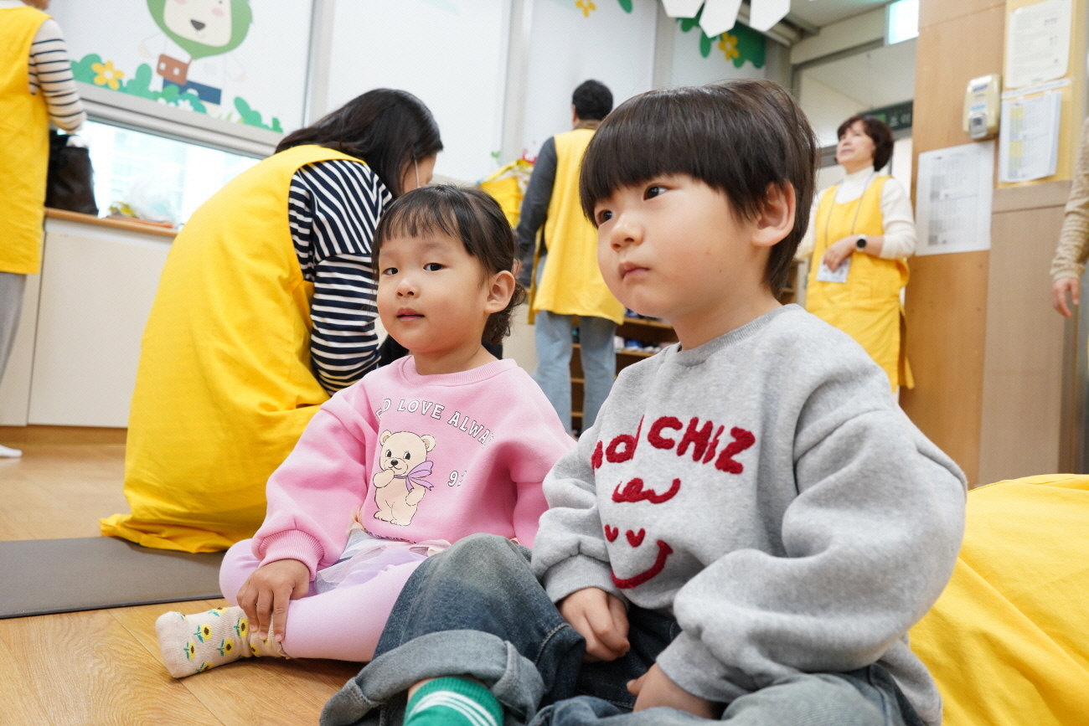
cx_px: 544
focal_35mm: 28
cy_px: 363
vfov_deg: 46.4
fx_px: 847
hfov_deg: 65.5
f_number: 5.6
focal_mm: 28
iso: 2500
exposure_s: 1/60
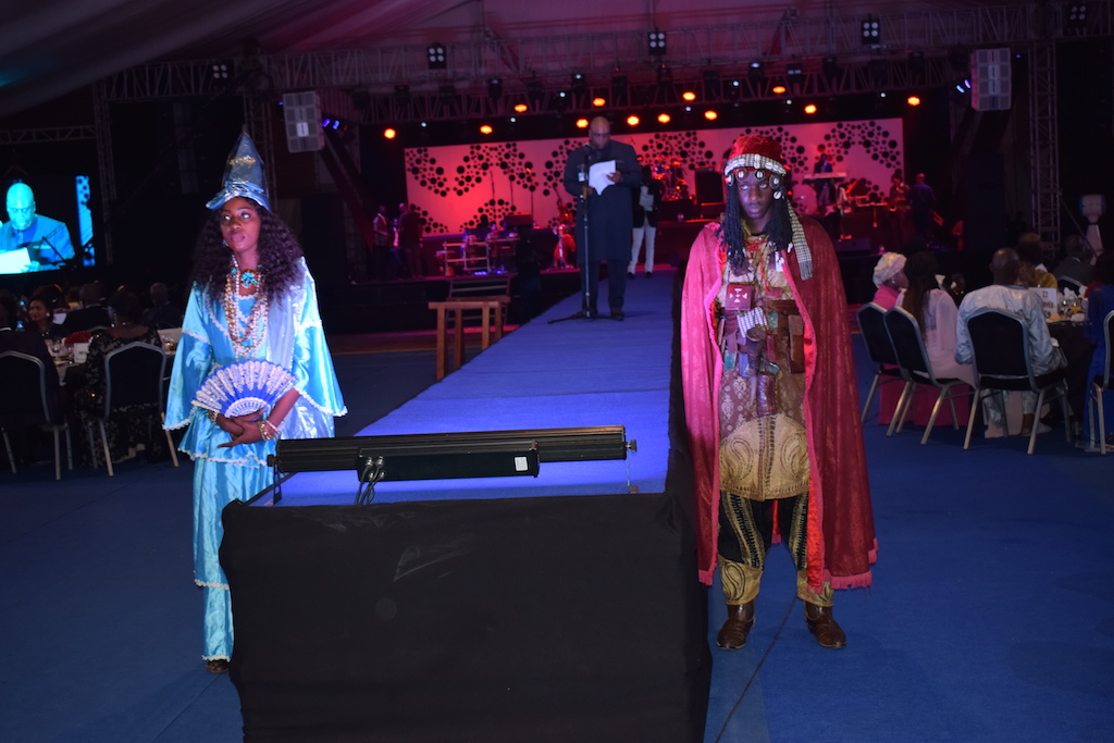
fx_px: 1393
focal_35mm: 45
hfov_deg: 43.6
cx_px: 557
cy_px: 372
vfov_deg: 29.9
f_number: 5.6
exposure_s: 1/60
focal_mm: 30
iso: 400
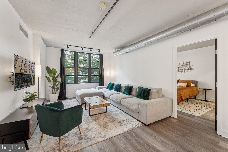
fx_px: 89
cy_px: 76
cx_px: 114
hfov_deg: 104.3
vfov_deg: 81.2
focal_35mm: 14
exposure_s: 1/4
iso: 200
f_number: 8
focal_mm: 14
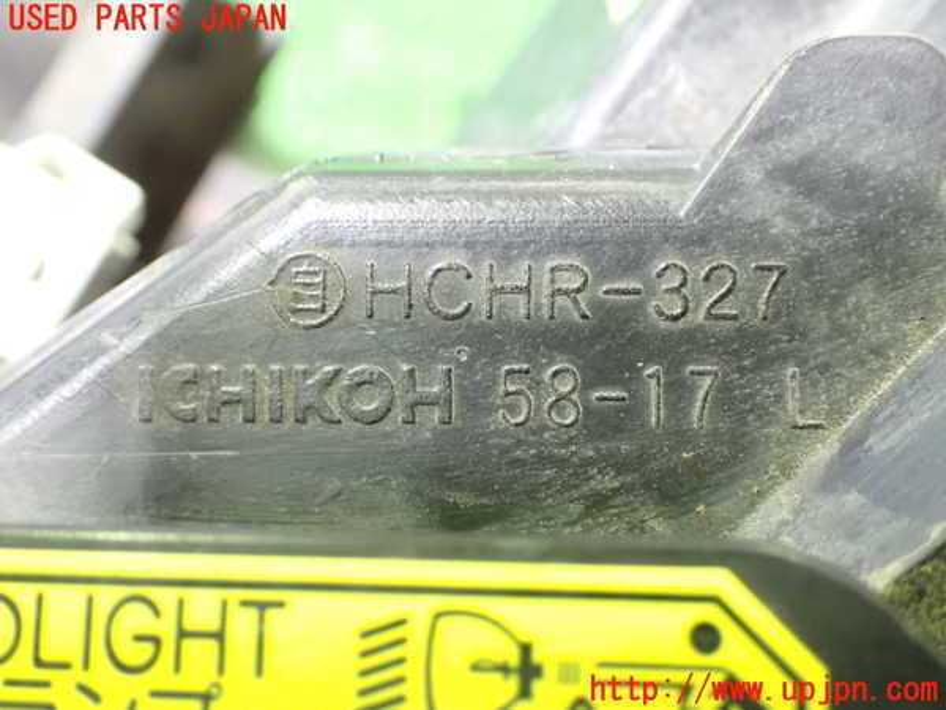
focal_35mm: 47
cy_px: 355
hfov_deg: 40.4
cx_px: 473
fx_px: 1284
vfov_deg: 30.9
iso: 1600
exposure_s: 1/15
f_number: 3.1
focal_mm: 8.4
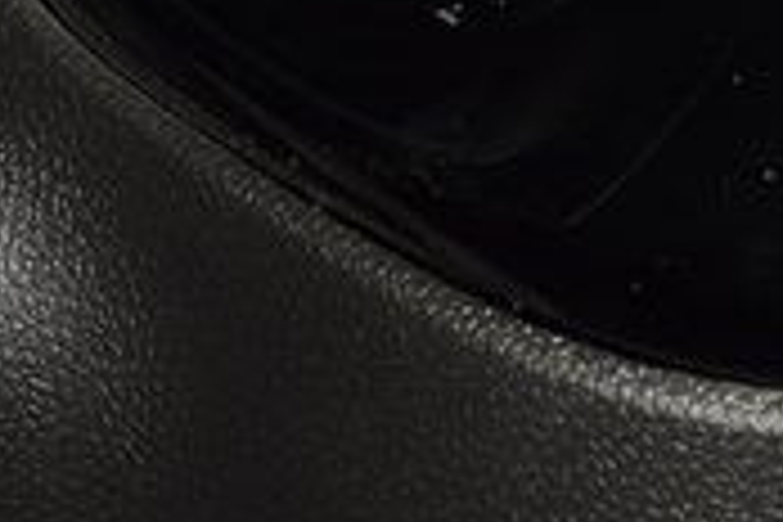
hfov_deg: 5.3
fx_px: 8395
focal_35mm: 386
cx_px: 446
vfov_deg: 3.5
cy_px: -304
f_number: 8
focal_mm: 70
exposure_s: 1/125
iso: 100
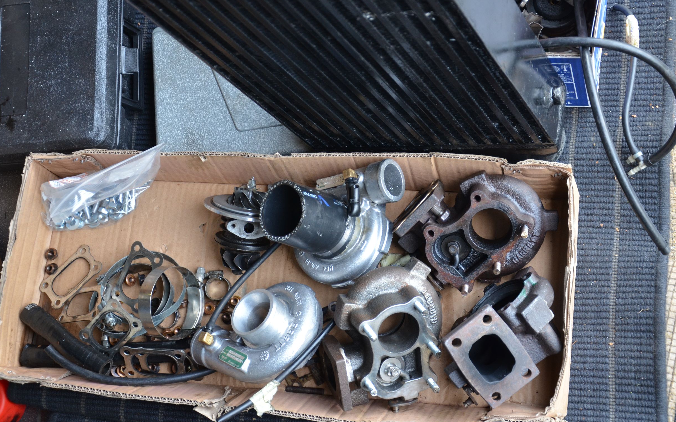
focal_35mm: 62
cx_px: 337
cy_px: 207
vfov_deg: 21.0
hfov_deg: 33.0
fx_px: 1142
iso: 640
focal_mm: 40
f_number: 4.5
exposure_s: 1/60
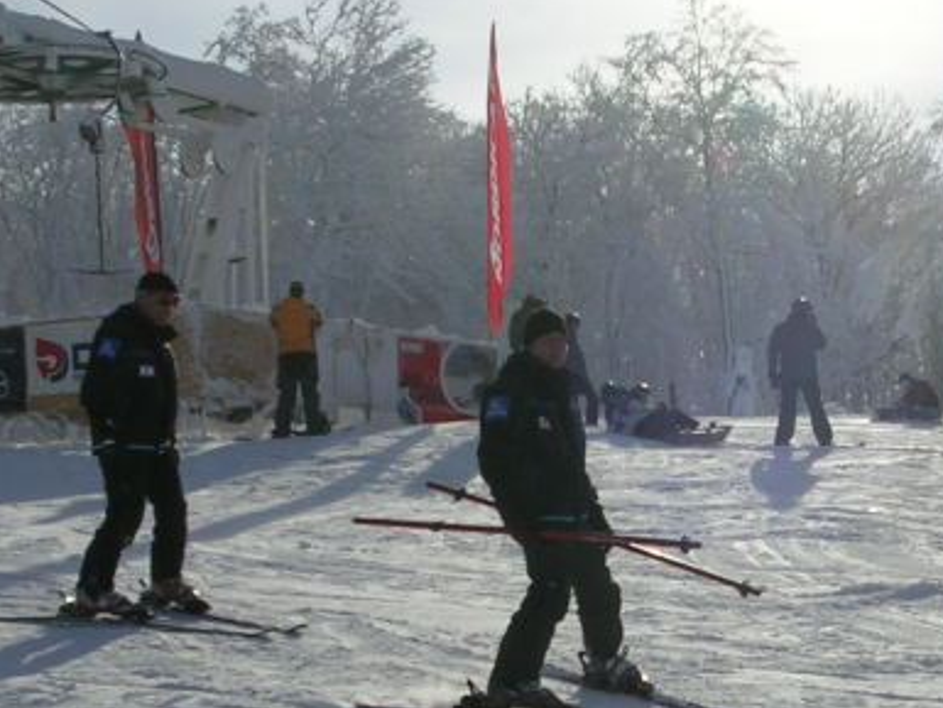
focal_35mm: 79
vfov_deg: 18.6
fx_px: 2153
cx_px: 625
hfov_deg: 24.6
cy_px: 485
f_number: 5.6
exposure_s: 1/988
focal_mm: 5.8
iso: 50
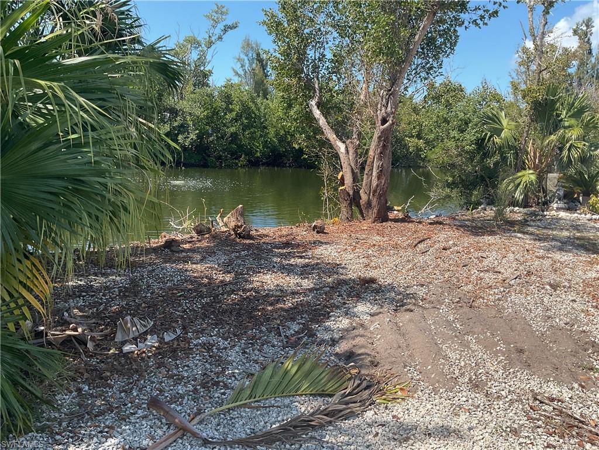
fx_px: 502
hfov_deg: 61.7
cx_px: 300
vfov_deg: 48.2
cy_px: 225
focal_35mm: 29
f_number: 1.8
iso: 16
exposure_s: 1/1076
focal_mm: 3
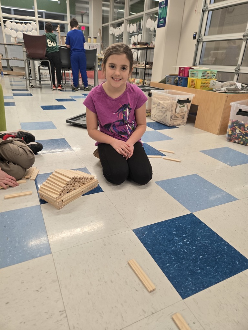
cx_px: 124
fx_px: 220
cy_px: 165
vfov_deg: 73.9
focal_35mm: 23
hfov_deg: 58.9
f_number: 1.8
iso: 125
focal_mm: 5.4
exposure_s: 1/120
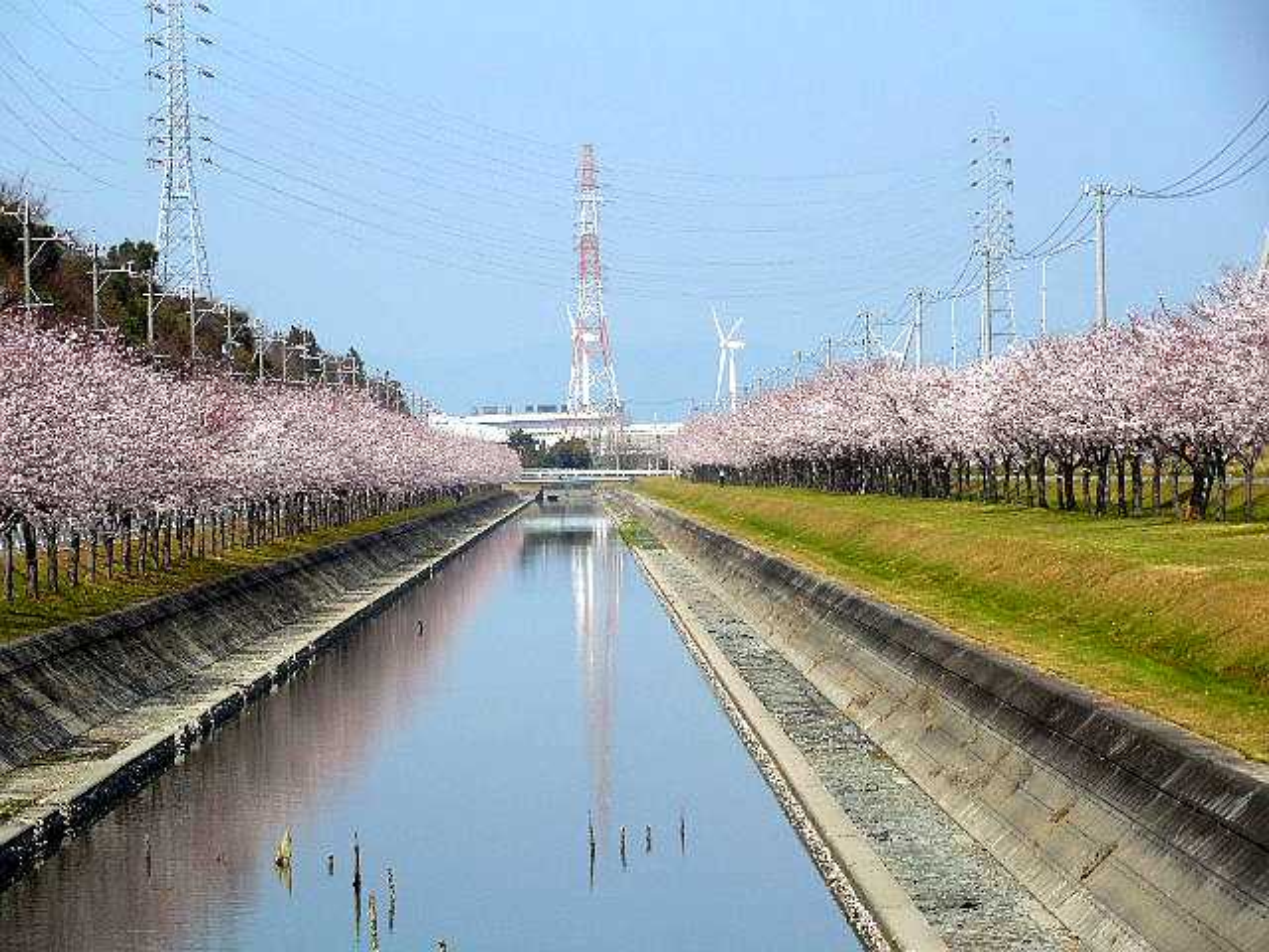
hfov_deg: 13.1
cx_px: 634
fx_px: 5536
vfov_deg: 9.8
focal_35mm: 151
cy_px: 476
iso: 125
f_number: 4.9
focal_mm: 27.2
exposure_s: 1/800
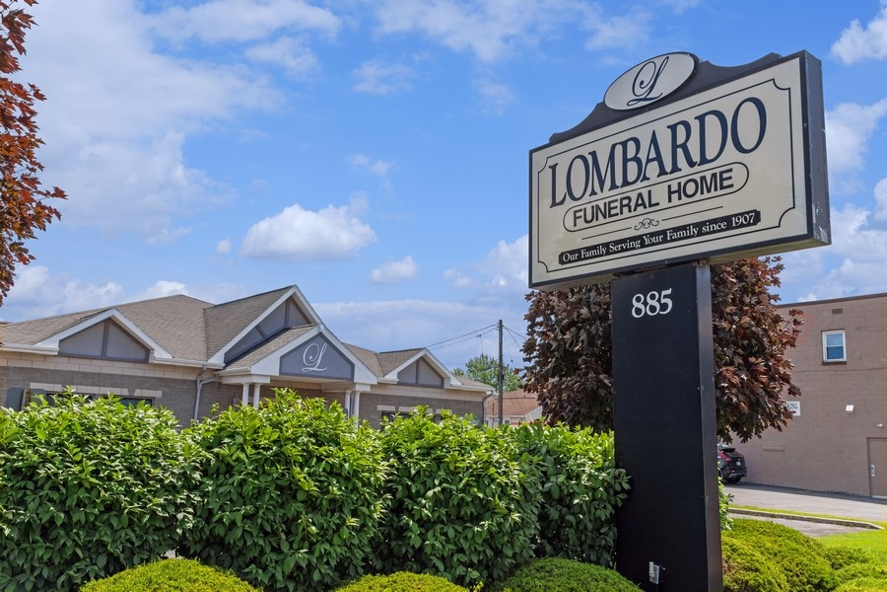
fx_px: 776
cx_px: 444
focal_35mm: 32
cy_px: 296
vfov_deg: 41.7
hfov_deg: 59.5
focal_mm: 21
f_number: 6.3
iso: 320
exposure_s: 1/2000
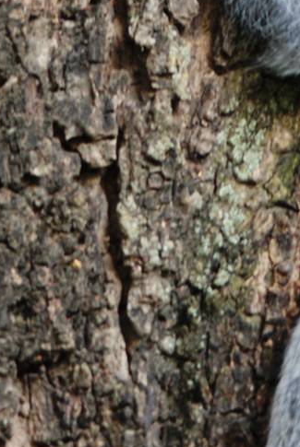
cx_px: 324
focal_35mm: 1236
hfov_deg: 1.1
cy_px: -226
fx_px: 15394
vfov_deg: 1.7
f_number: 6
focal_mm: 250
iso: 400
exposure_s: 1/50
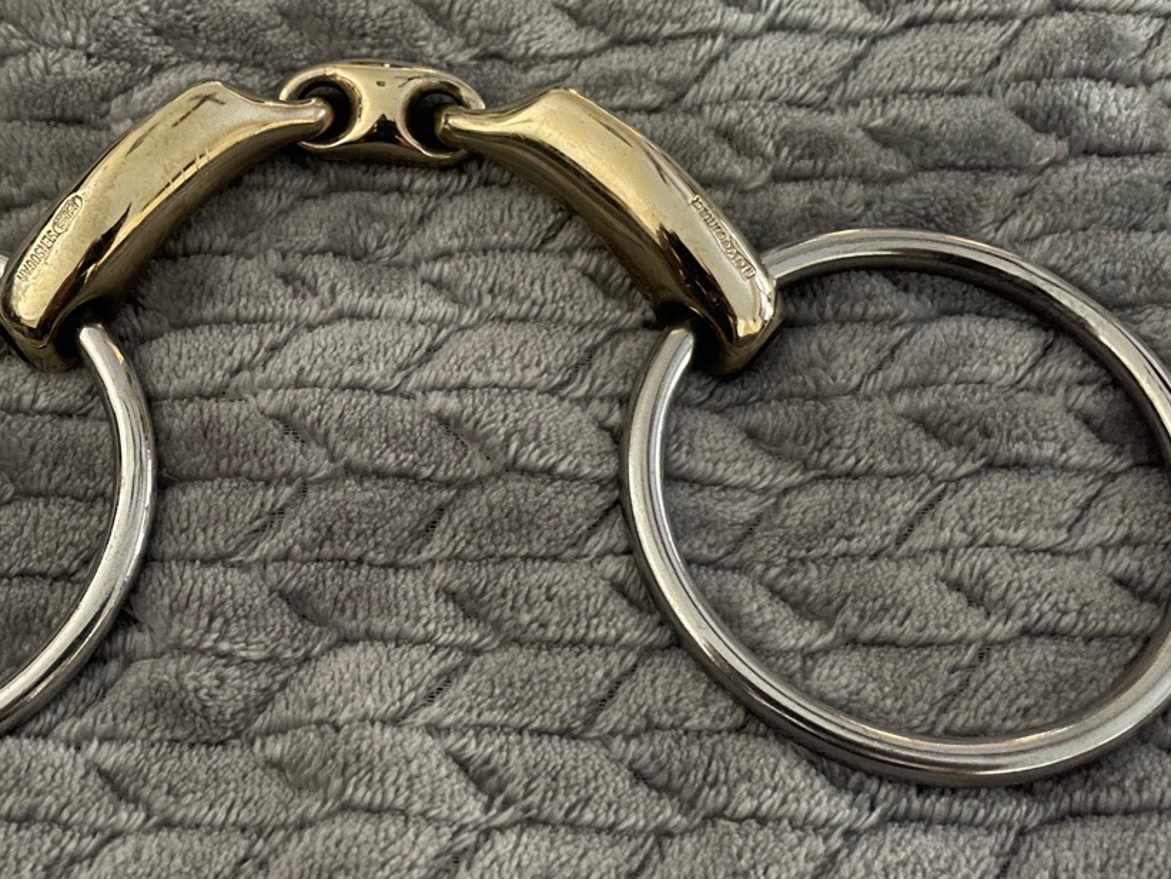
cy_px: 451
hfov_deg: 48.1
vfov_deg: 37.7
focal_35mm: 38
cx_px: 381
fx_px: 1286
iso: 500
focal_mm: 4.2
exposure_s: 1/14
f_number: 1.6
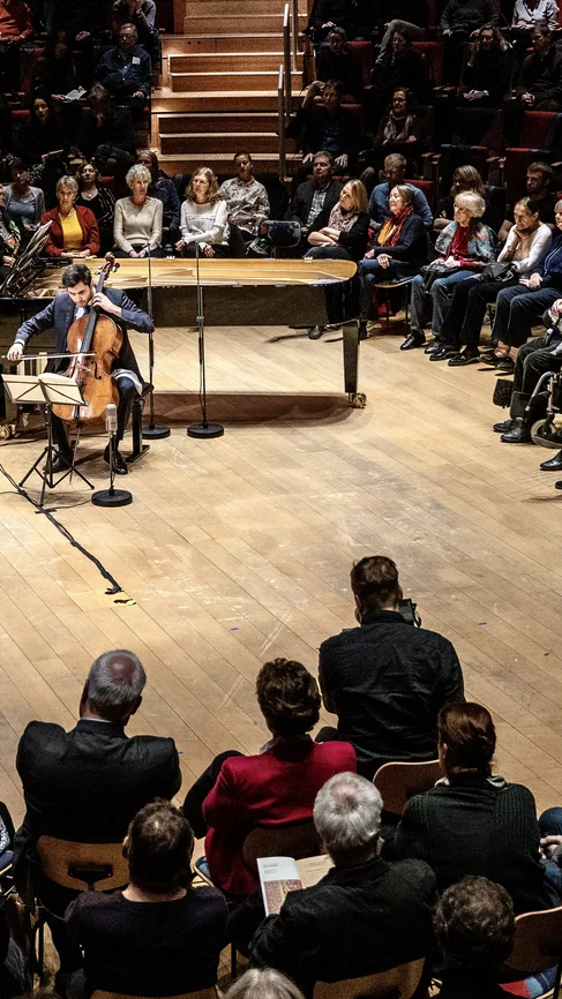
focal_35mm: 82
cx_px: 76
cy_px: 328
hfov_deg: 14.6
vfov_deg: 25.8
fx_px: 2173
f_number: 4
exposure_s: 1/160
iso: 2000
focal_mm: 31
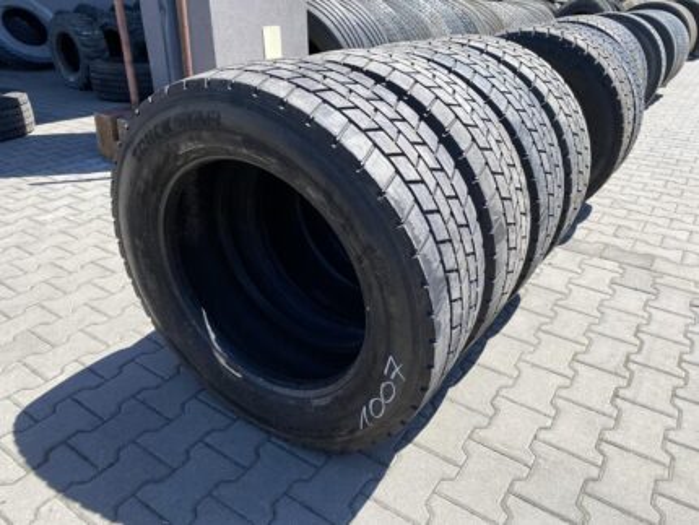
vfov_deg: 53.1
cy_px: 262
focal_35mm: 26
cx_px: 350
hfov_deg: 67.3
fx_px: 525
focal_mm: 4.25
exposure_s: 1/1258
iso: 32
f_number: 1.8
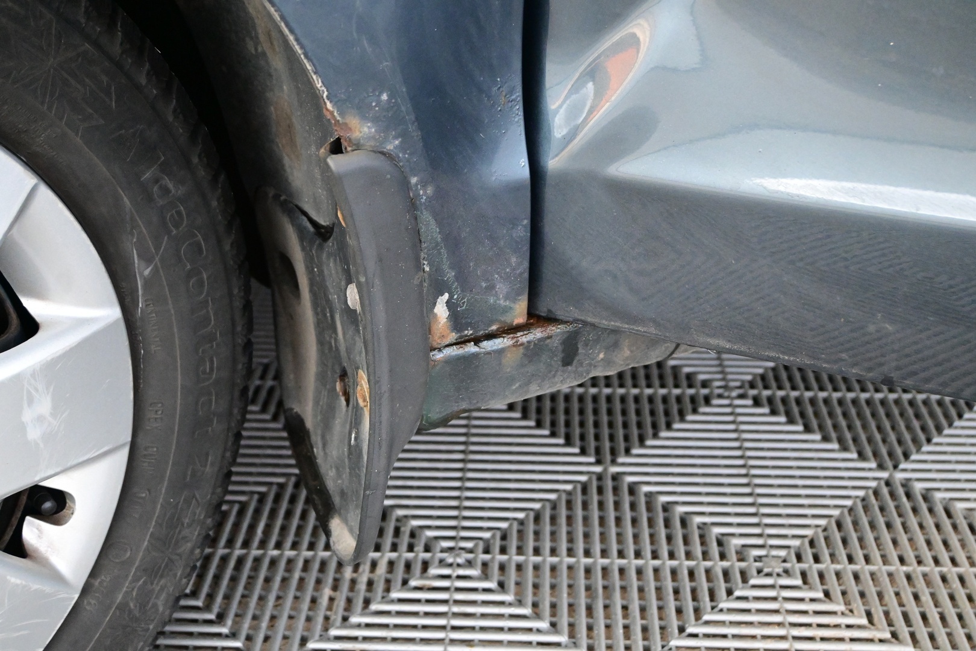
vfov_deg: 32.4
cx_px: 488
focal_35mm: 41
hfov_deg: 47.2
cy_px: 326
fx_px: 1118
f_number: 4.5
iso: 5600
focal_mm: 27.5
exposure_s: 1/40
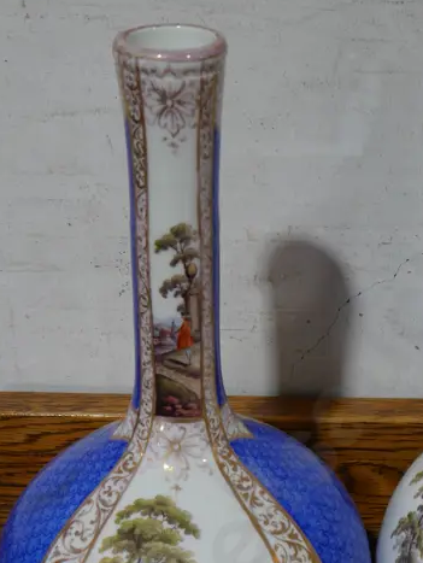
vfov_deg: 21.2
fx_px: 1497
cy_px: 356
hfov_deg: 15.9
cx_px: 384
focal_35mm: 92
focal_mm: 21
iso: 250
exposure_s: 1/60
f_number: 5
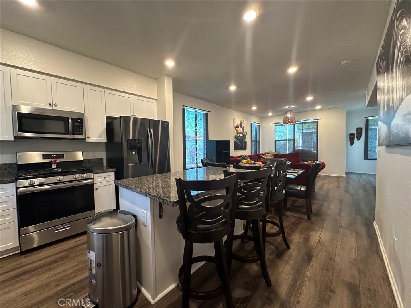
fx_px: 166
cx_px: 206
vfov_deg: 85.7
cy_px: 154
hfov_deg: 102.1
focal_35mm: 14
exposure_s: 1/60
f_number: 2.2
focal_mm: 2.22
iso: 250
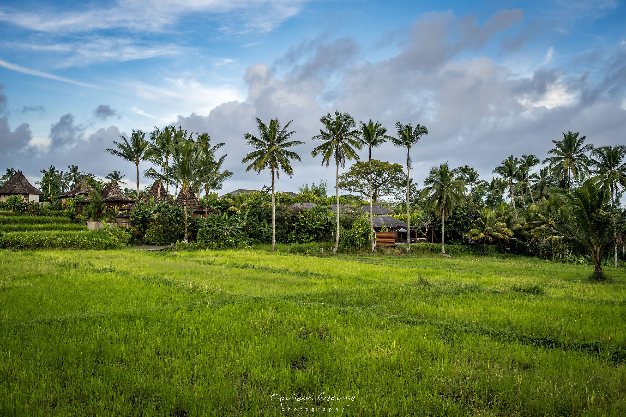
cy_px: 208
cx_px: 313
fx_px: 548
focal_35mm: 32
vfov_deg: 41.7
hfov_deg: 59.5
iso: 400
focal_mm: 31.5
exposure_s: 1/160
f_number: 6.3
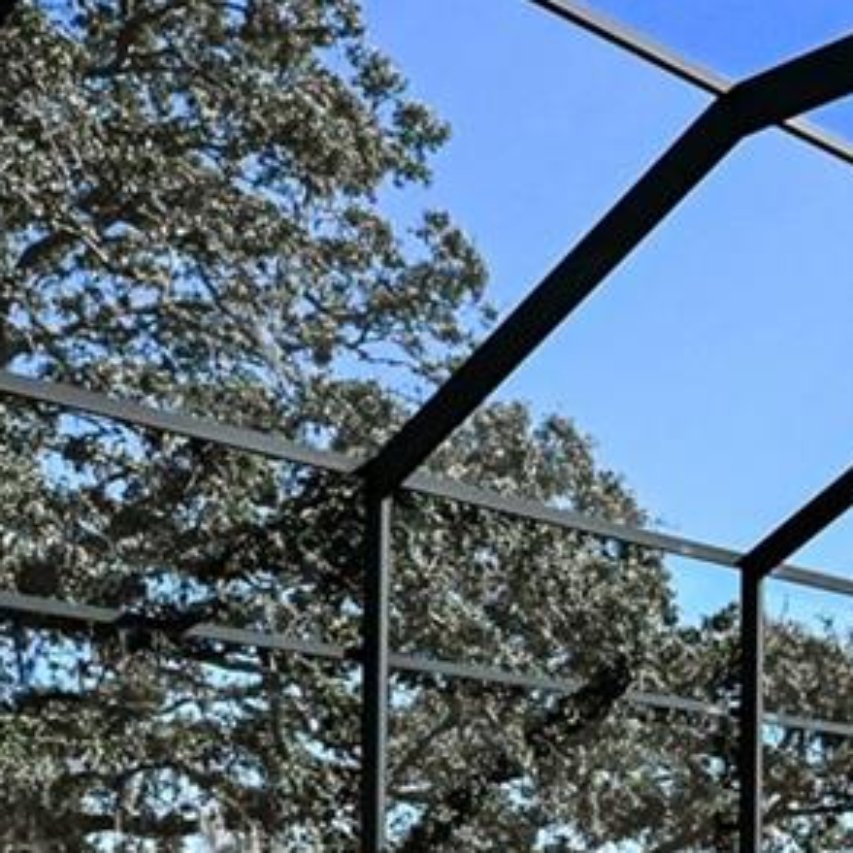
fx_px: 1812
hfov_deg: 24.8
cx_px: 917
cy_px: 897
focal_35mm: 65
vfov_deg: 24.9
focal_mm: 14
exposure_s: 1/1250
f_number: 11
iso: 6400
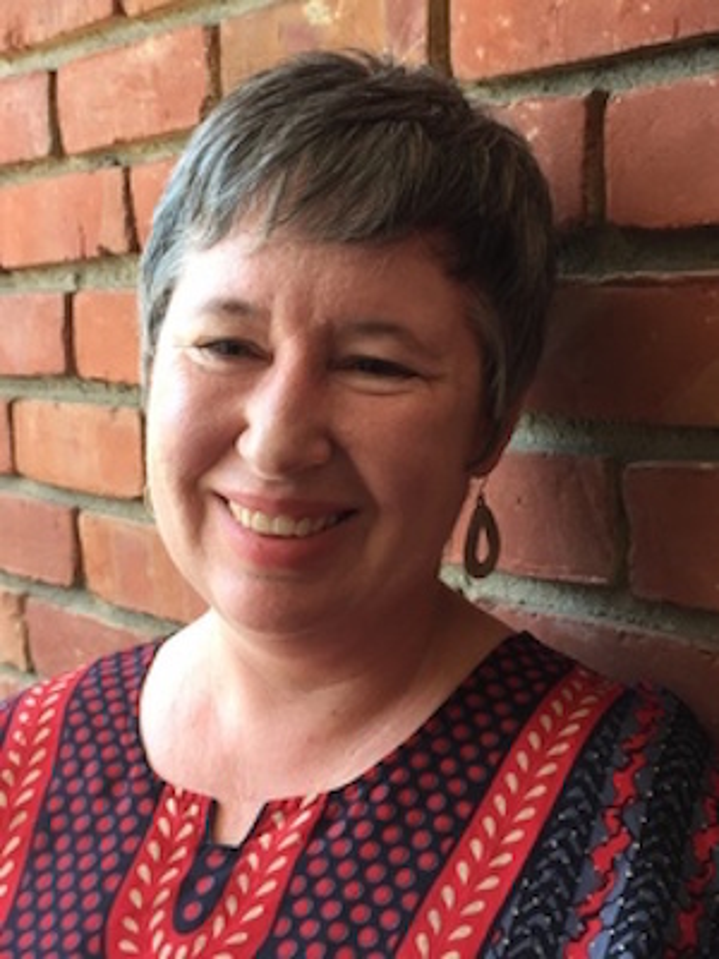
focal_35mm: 29
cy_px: 480
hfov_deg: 48.2
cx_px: 360
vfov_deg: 61.7
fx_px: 803
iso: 50
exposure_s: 1/120
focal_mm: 4.15
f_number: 2.2
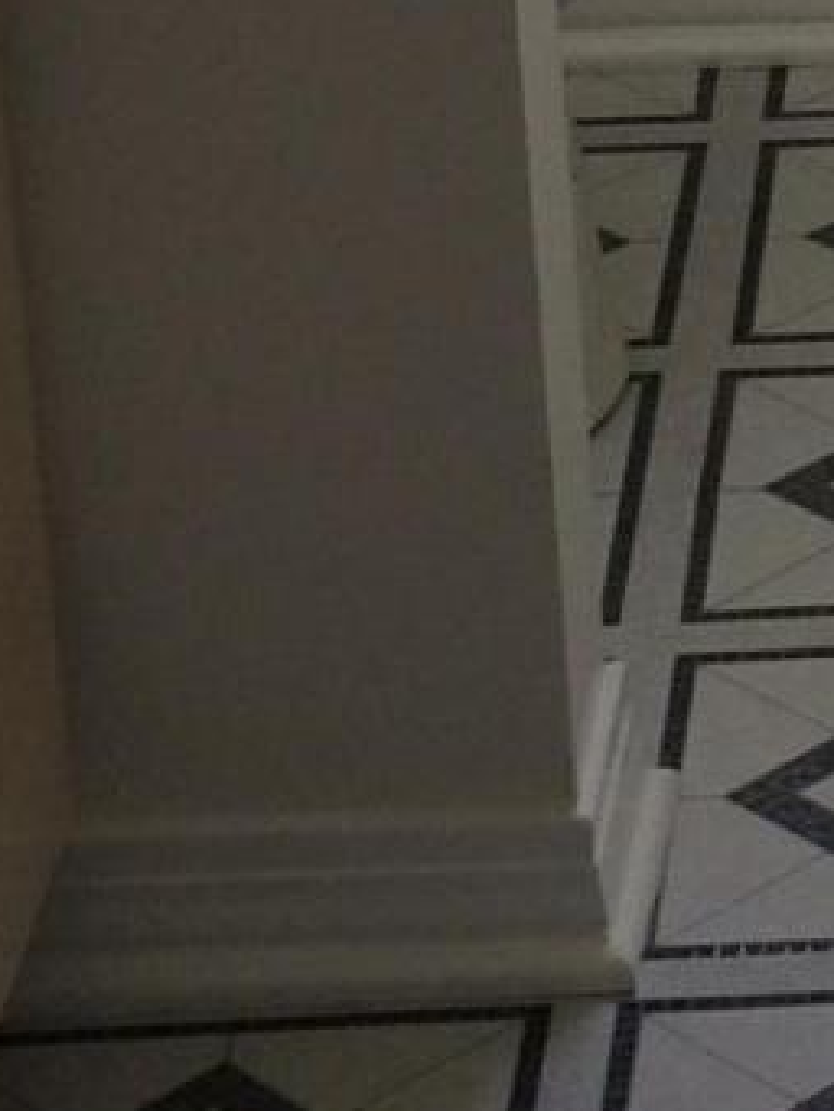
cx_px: 1534
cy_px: -378
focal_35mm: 170
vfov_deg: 11.3
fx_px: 5458
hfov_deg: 8.4
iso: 40
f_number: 2.2
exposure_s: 1/40
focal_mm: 4.15
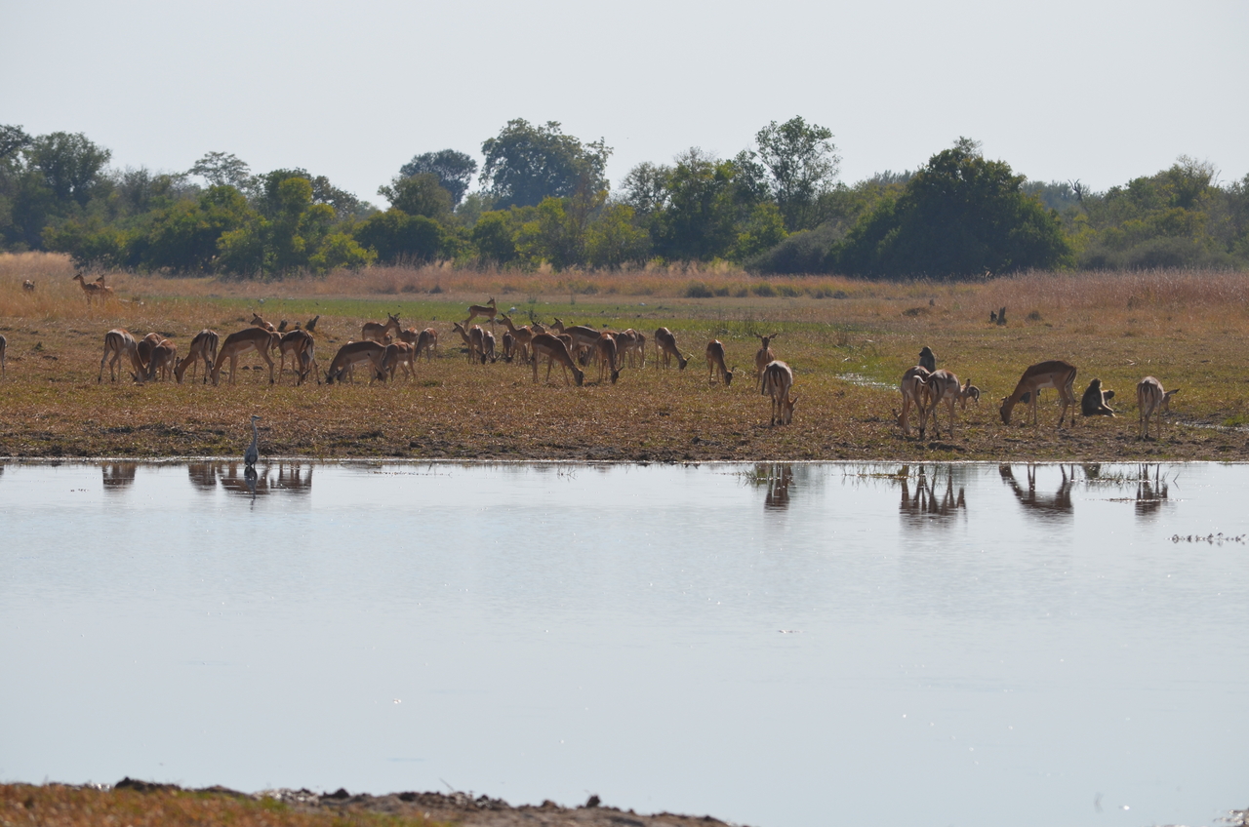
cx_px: 624
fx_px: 9349
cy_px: 414
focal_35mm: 270
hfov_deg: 7.6
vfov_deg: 5.1
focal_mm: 180
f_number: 8
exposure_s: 1/1000
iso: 200
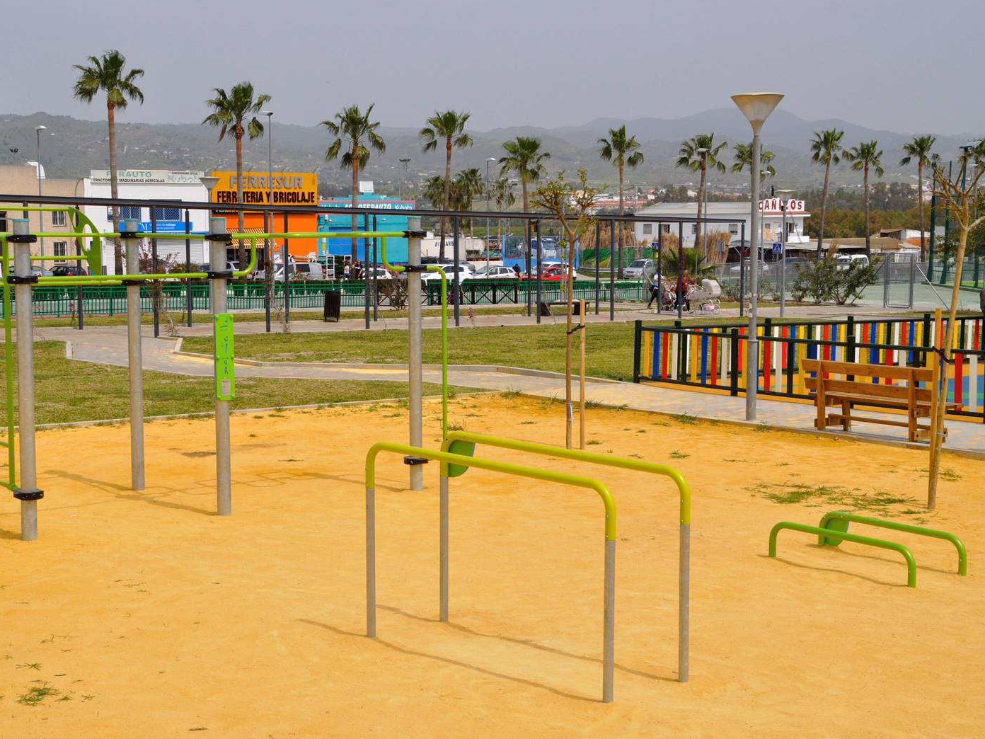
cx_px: 439
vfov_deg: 27.5
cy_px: 372
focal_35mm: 53
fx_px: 1508
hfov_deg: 36.1
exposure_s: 1/500
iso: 200
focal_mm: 32
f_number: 11
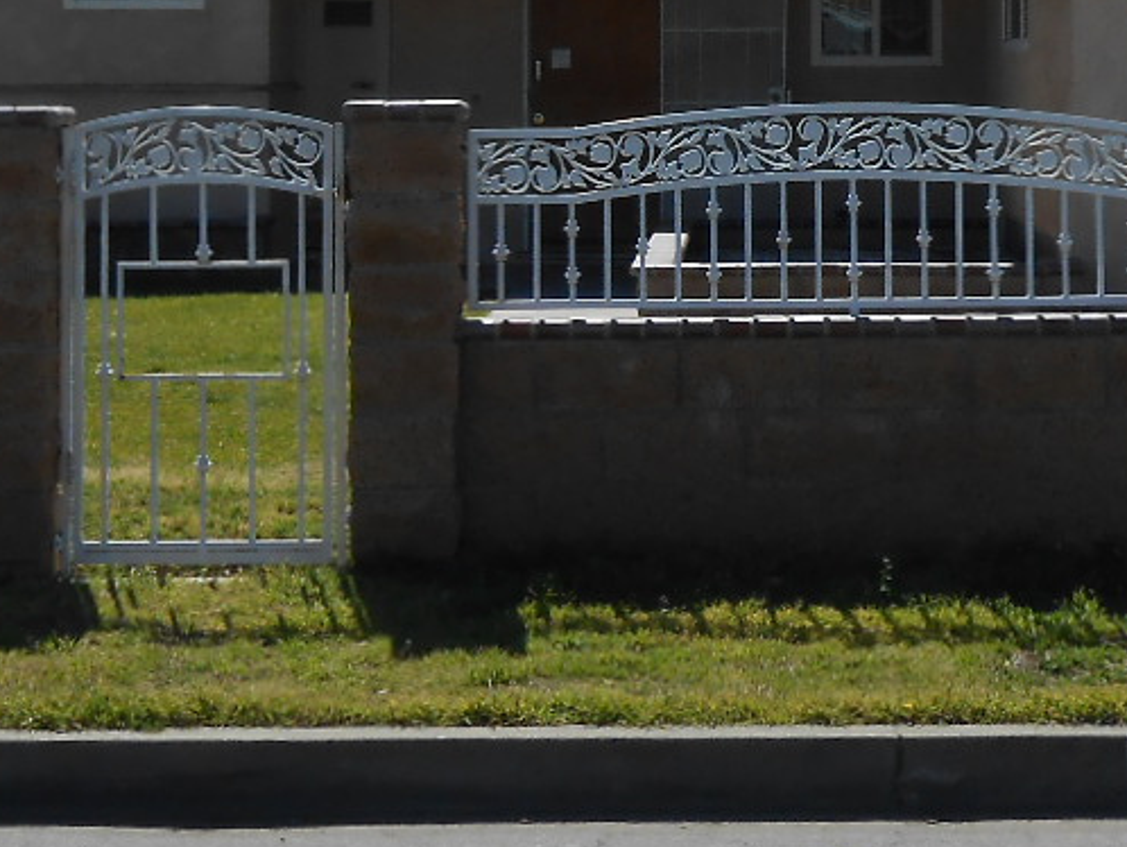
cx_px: 763
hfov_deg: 16.1
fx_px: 3974
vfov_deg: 12.0
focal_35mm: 122
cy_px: -63
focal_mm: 6.8
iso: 80
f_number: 4.2
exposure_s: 1/1000
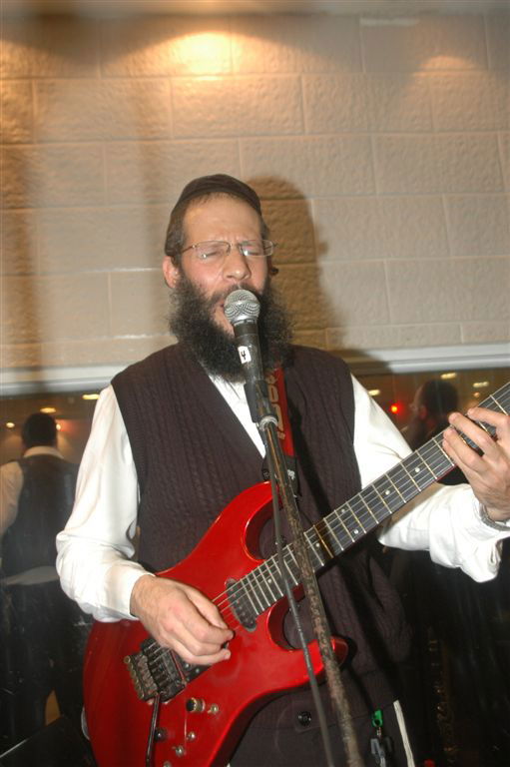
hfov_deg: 34.2
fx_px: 830
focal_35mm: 39
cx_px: 255
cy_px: 384
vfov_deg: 49.6
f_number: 5
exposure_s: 1/60
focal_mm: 26
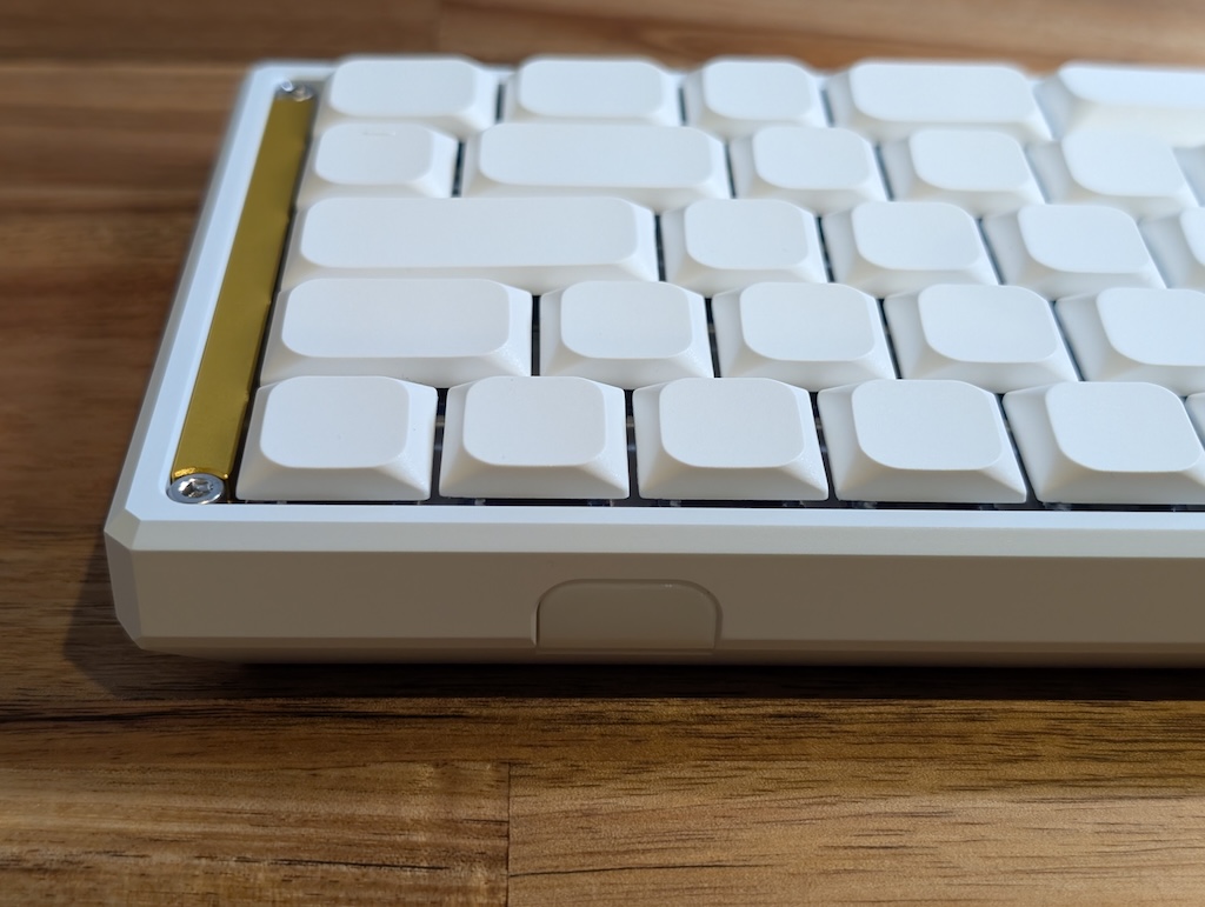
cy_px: 454
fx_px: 1708
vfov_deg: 29.7
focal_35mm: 49
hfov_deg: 38.9
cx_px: 602
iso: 191
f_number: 1.68
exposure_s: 1/120
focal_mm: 6.9
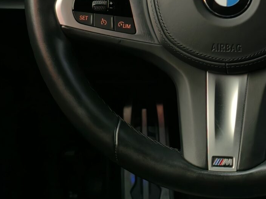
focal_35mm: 84
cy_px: -5
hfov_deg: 22.7
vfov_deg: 17.1
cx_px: 242
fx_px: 646
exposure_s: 1/33.3
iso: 253
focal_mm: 6.54
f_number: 1.57
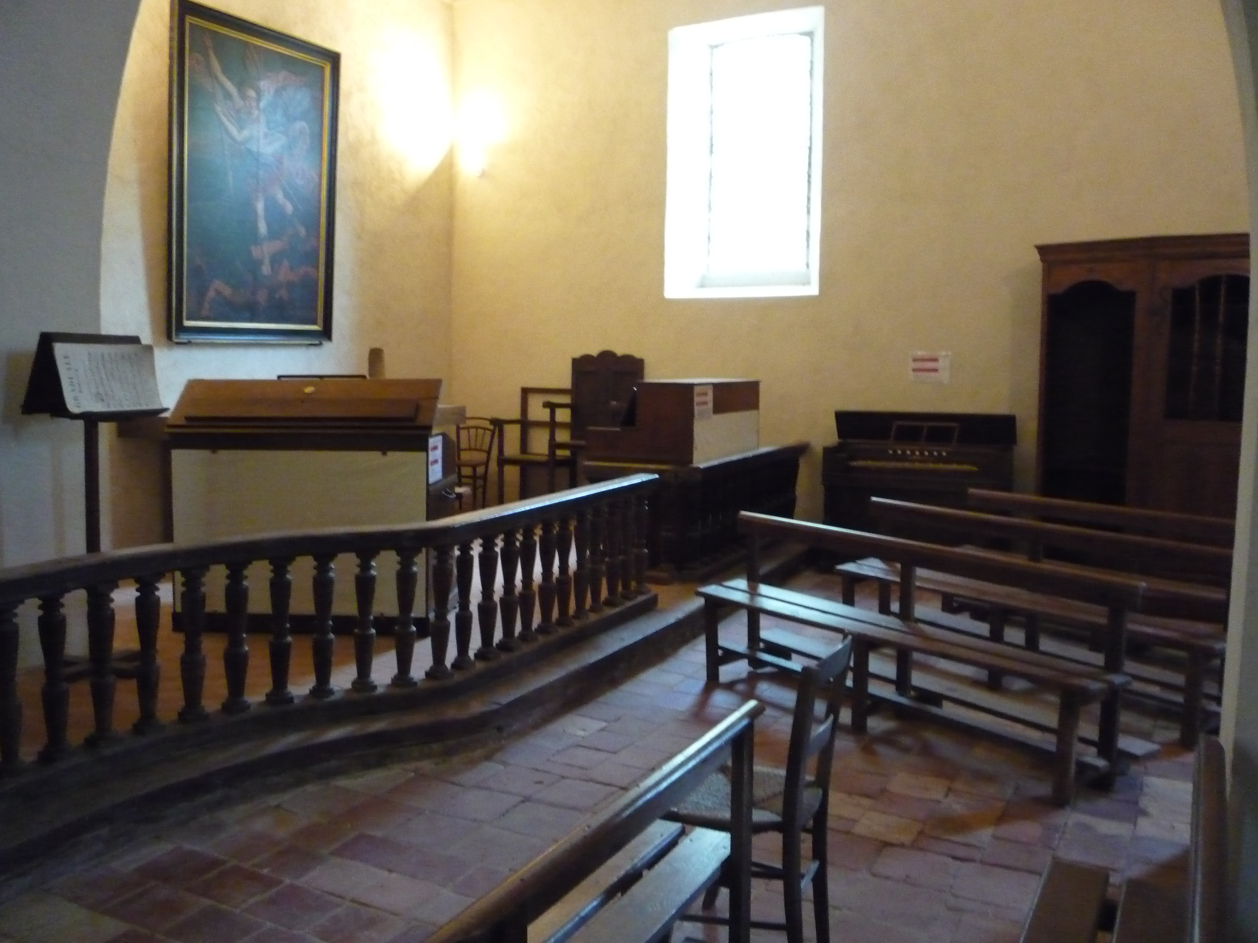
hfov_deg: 60.0
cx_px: 629
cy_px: 472
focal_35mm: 30
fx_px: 1090
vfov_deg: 46.8
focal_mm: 5.2
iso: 800
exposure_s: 1/30
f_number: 3.3
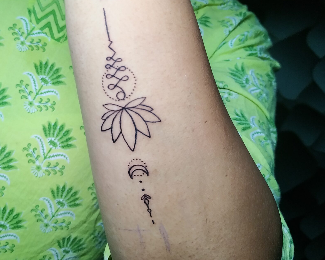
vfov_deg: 39.1
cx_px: 137
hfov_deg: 47.8
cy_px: 110
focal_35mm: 38
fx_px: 366
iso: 320
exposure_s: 1/25
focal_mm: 3.94
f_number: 1.9
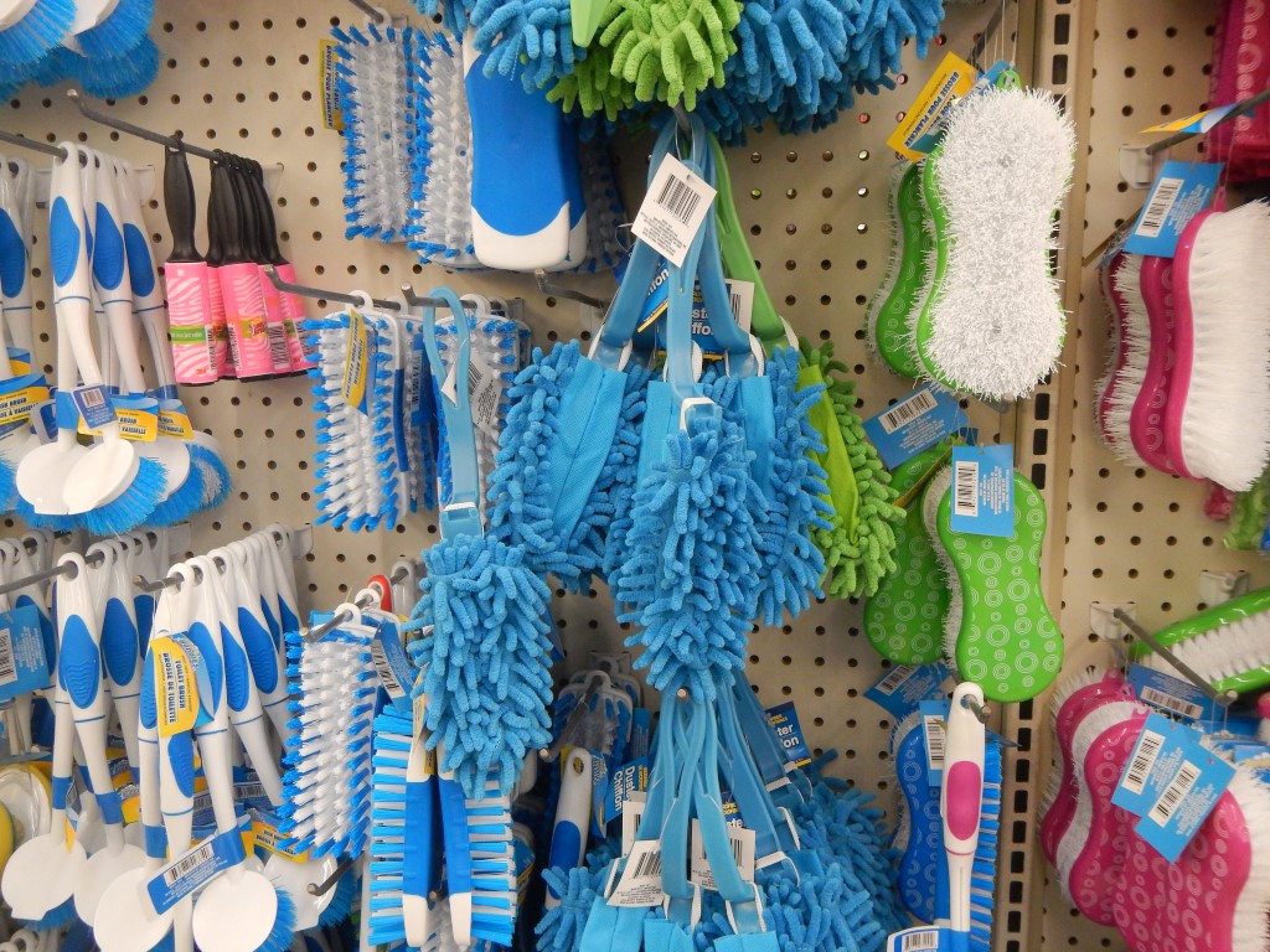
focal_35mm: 33
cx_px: 635
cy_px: 476
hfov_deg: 55.4
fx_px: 1211
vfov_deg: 42.9
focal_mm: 5.9
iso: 400
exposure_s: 1/30
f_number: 3.9
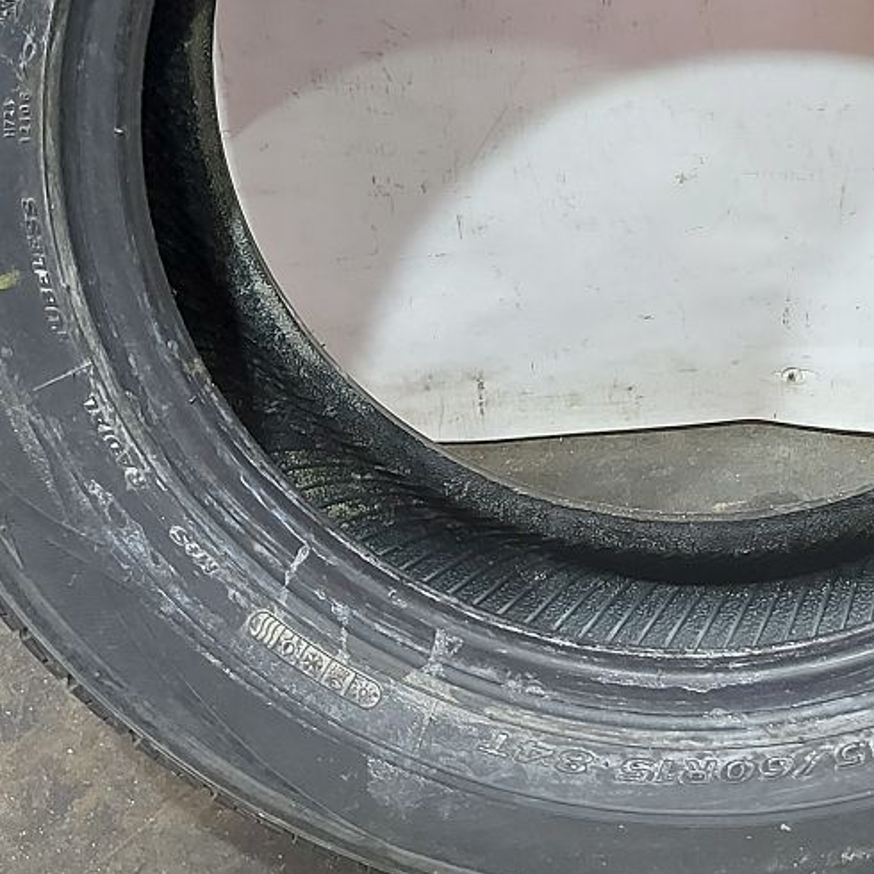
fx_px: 1714
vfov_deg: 27.5
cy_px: 82
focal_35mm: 60
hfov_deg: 28.0
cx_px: 695
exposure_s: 1/25
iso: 250
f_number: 1.8
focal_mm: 5.23
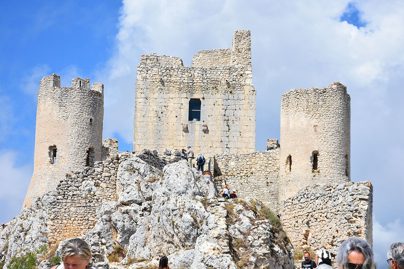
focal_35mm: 84
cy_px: 134
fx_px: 943
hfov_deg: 24.2
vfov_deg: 16.3
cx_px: 202
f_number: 8
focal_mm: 56
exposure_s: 1/500
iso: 125
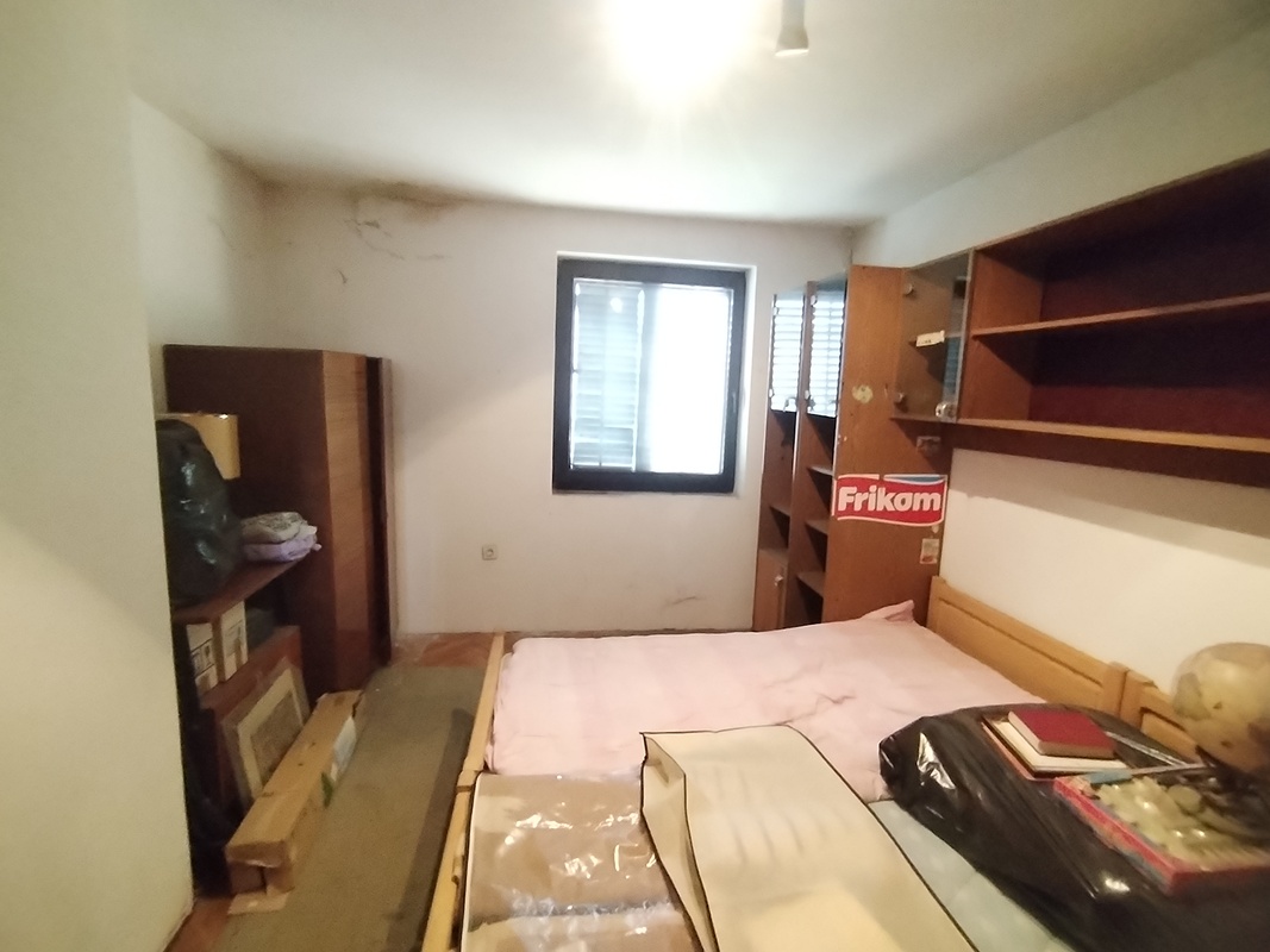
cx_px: 635
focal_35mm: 16
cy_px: 476
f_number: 2.2
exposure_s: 1/16.7
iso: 2160
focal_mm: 1.42
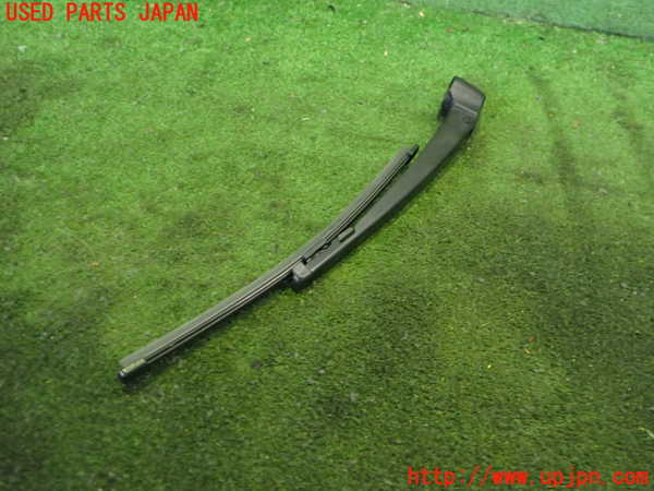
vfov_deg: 46.8
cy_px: 246
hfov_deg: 60.0
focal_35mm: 30
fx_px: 567
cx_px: 327
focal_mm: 5.4
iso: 800
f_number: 2.3
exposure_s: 1/30
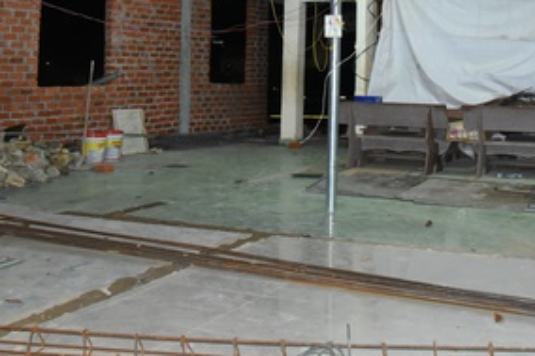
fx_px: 817
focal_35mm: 55
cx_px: 382
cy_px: 11
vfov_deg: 23.7
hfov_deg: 35.7
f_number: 6.3
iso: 5000
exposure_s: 1/80
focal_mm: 24
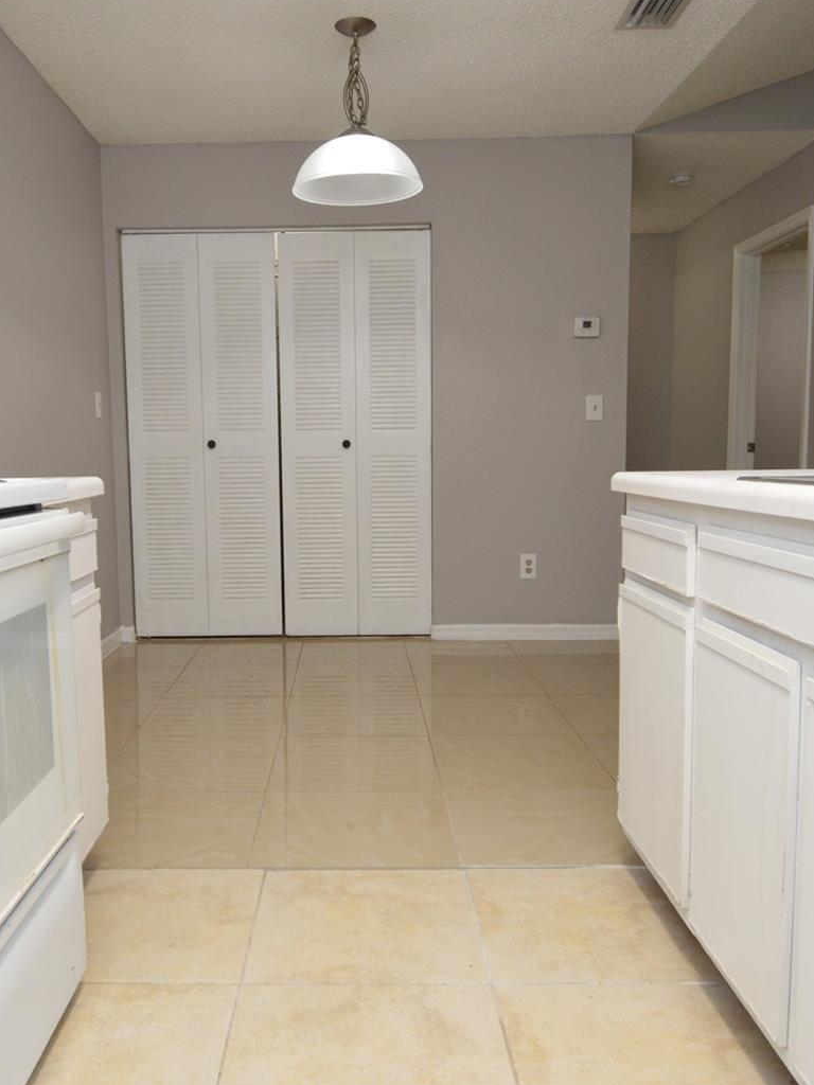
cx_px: 321
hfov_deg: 51.0
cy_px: 550
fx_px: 847
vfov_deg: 65.3
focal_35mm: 27
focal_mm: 12
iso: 400
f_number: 4
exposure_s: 1/60
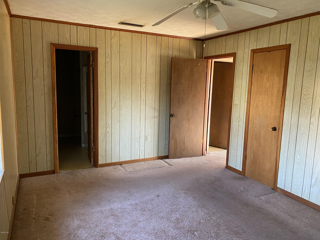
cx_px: 160
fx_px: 240
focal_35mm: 26
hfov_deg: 67.3
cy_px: 120
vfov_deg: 53.1
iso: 400
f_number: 1.8
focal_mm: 4.25
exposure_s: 1/60
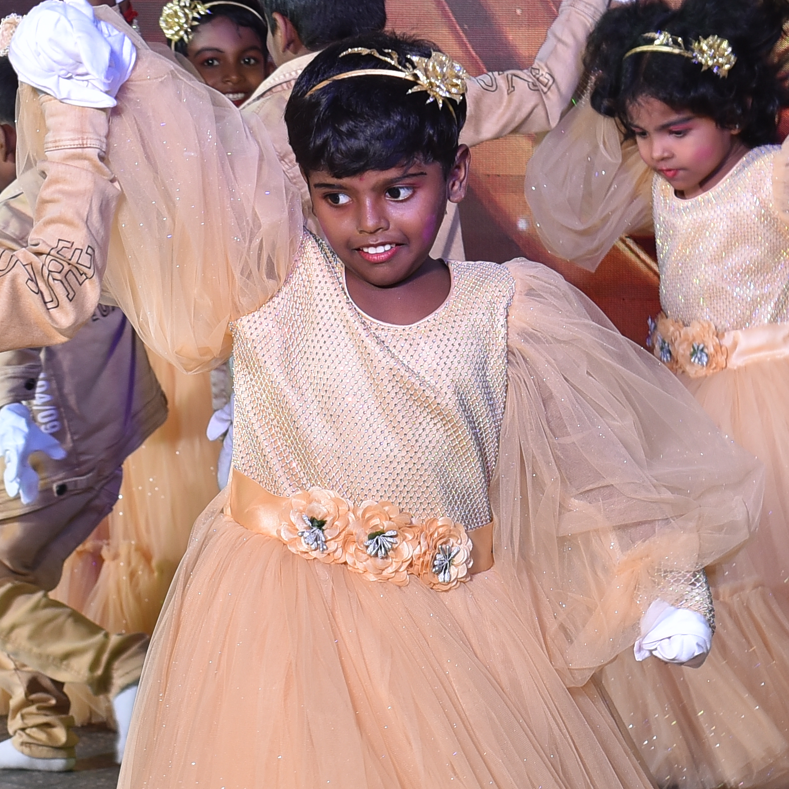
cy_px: 565
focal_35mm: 157
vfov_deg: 11.1
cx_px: 254
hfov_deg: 11.1
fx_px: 4049
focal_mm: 48
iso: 320
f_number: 5.6
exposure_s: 1/125
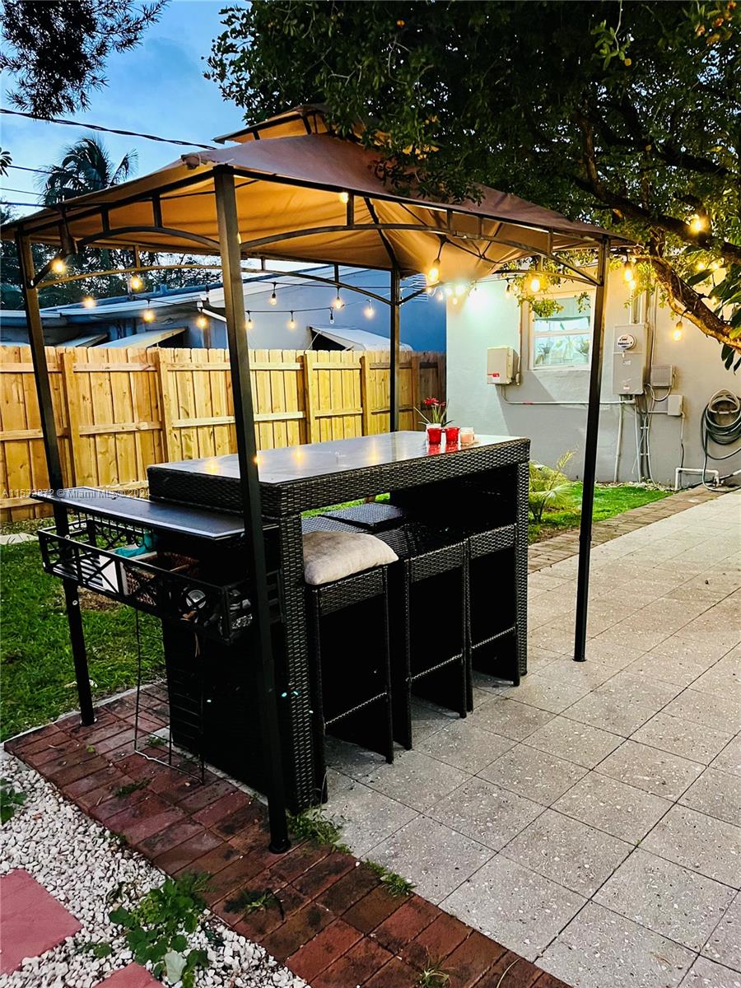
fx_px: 742
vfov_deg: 67.3
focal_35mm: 26
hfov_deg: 53.1
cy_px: 494
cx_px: 370
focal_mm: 5.1
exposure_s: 1/30
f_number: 1.6
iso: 640
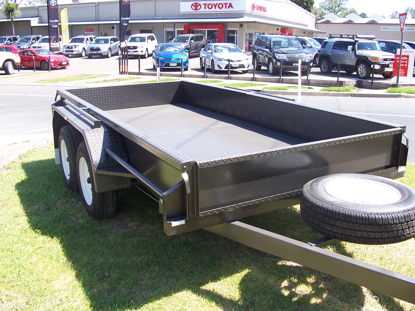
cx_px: 208
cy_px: 156
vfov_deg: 40.7
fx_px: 420
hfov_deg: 52.6
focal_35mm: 35
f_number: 2.8
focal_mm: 6
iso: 80
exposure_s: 1/500
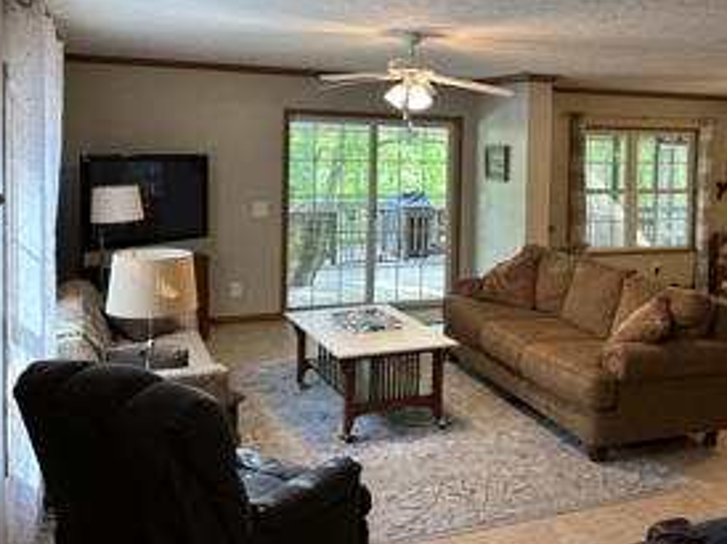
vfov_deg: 37.2
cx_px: 494
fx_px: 797
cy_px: 178
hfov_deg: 48.1
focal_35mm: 38
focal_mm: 5.96
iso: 160
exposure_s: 1/60
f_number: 1.6
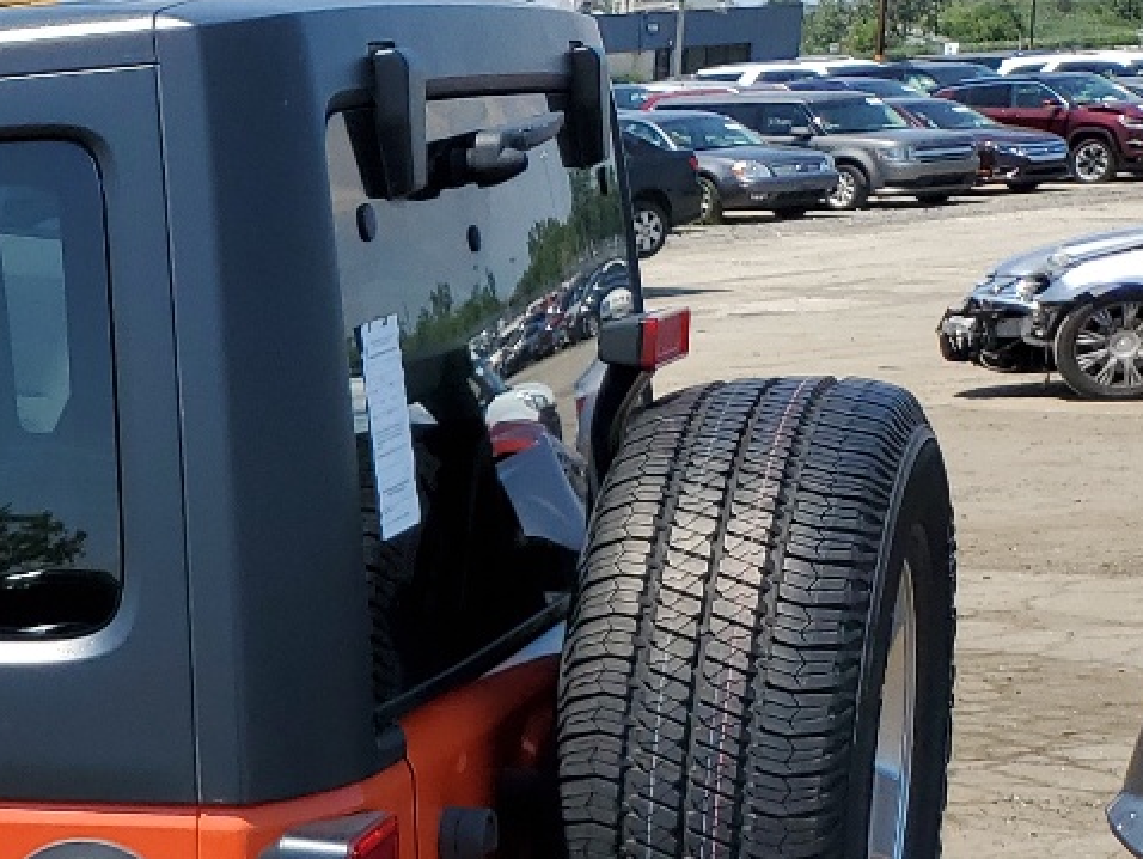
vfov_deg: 16.6
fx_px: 2874
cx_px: -748
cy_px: 897
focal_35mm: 87
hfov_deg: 18.8
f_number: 1.5
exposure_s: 1/2500
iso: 50
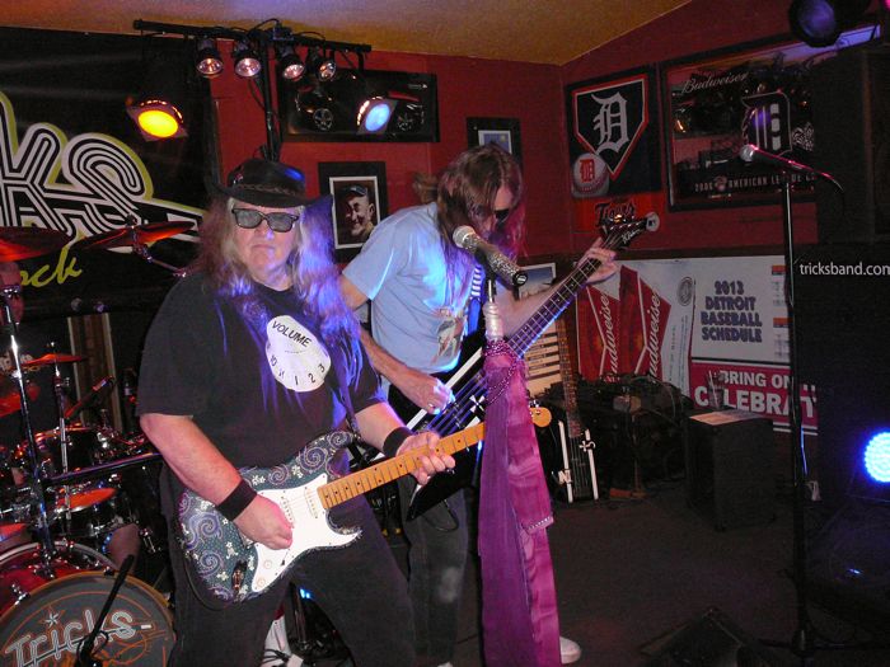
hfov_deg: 52.6
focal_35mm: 35
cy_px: 334
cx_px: 445
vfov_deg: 40.7
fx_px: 900
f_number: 2.8
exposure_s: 1/30
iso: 400
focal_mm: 5.2
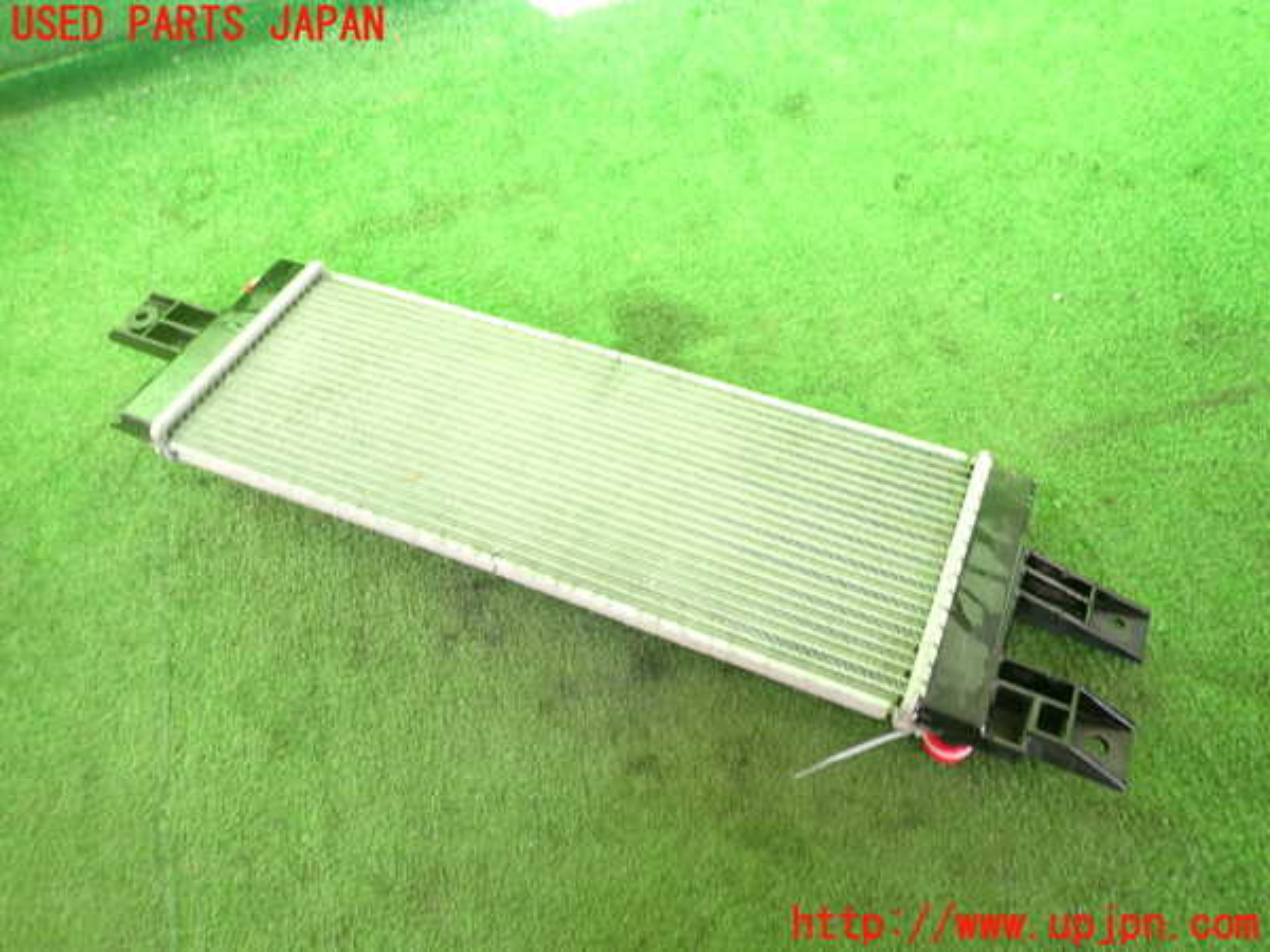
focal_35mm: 25
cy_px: 476
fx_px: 917
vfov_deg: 54.9
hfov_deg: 69.4
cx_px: 635
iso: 200
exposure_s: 1/40
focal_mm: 4.5
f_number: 2
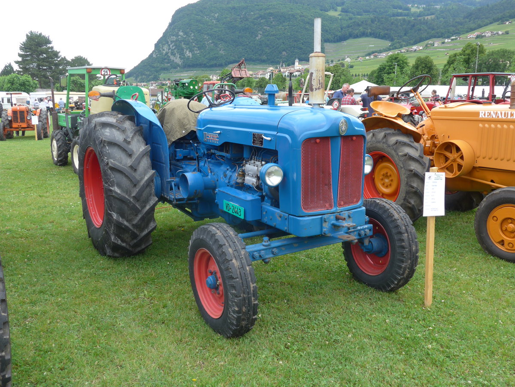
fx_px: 506
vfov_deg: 41.8
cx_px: 258
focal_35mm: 34
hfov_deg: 54.0
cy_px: 194
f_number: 2.8
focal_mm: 7
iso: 80
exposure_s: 1/250
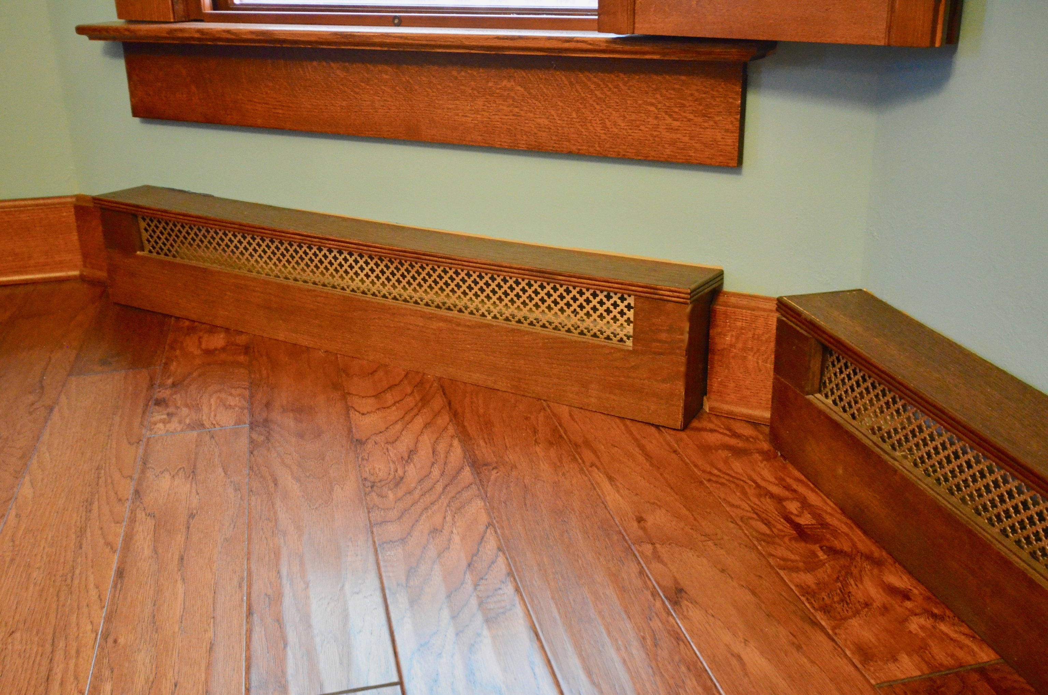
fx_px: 1046
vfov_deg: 36.7
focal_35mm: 36
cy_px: 348
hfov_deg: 53.2
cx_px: 524
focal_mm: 24
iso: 3200
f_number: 4.5
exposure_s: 1/30
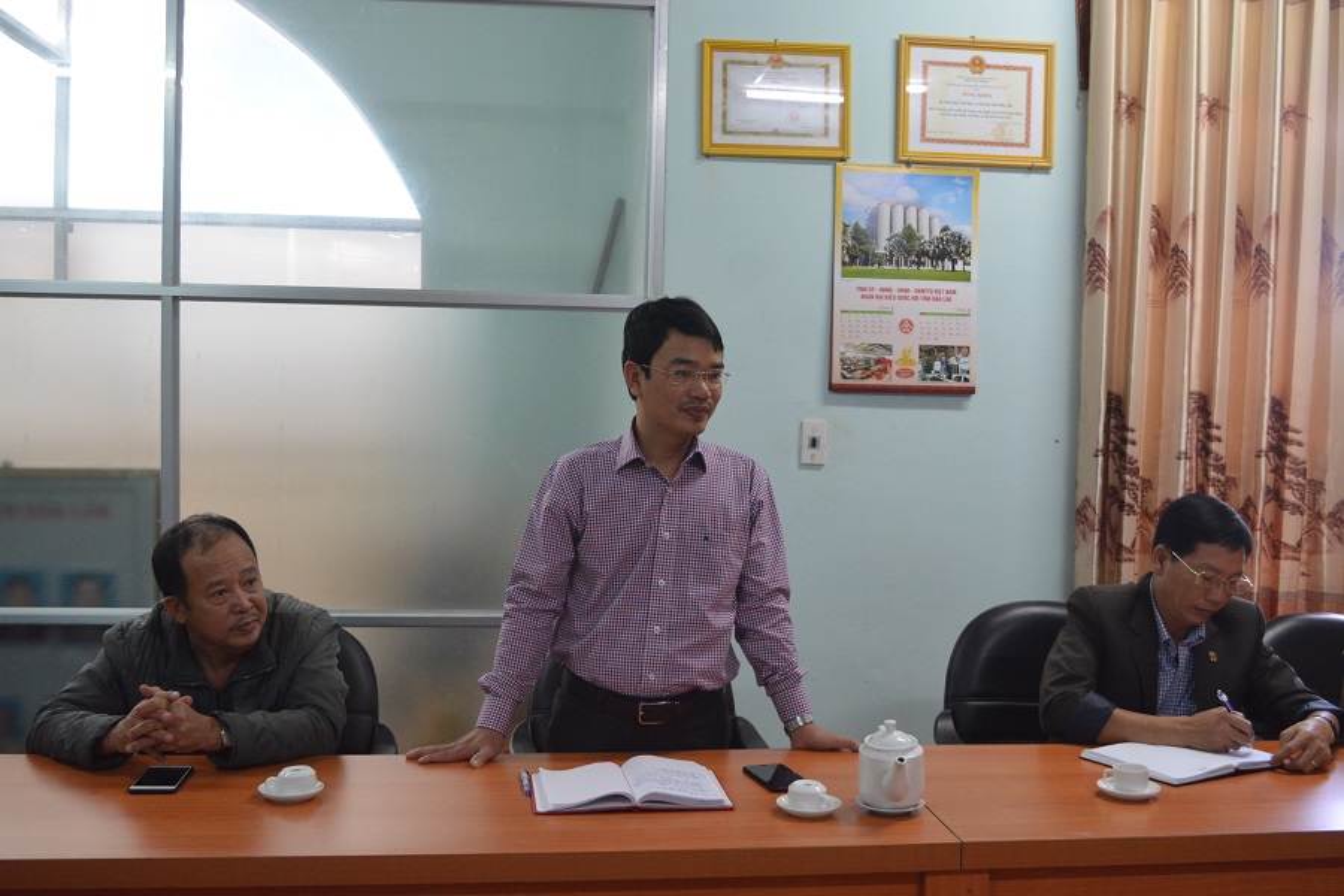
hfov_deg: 49.6
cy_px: 448
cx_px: 672
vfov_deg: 34.2
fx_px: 1456
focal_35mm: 39
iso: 1600
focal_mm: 26
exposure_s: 1/80
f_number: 4.5
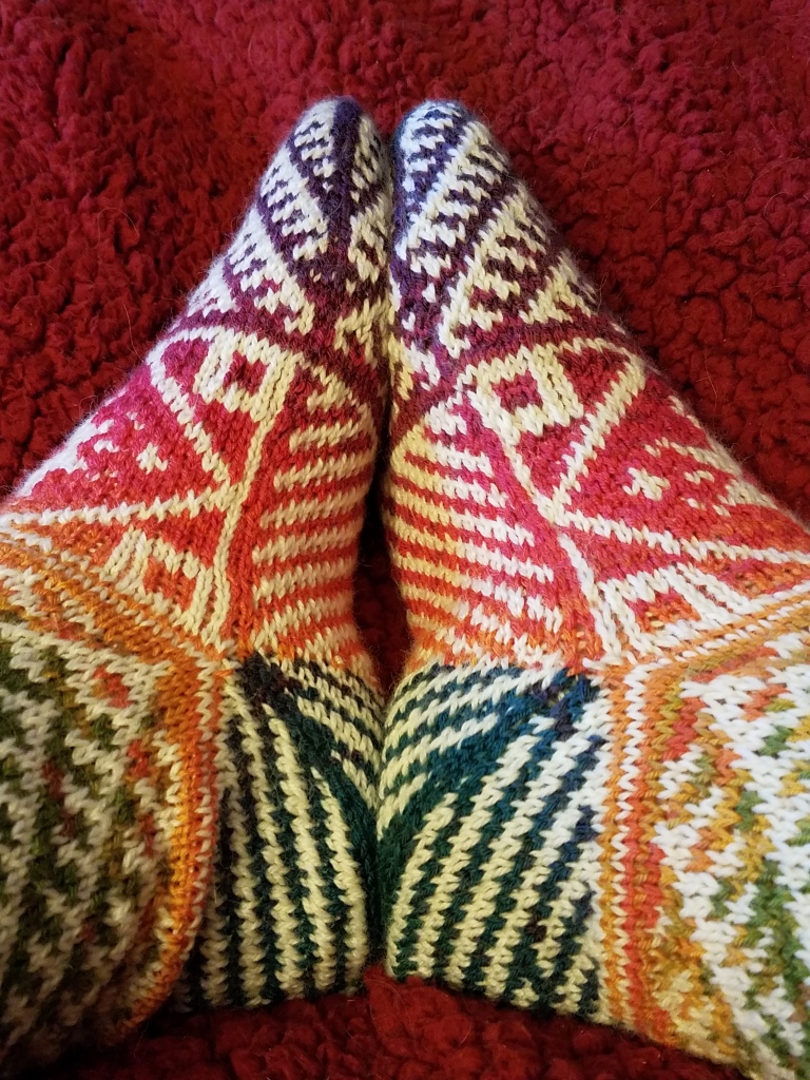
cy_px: 540
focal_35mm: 26
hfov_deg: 53.1
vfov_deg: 67.3
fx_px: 811
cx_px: 405
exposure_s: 1/13
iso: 200
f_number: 1.7
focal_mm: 4.2
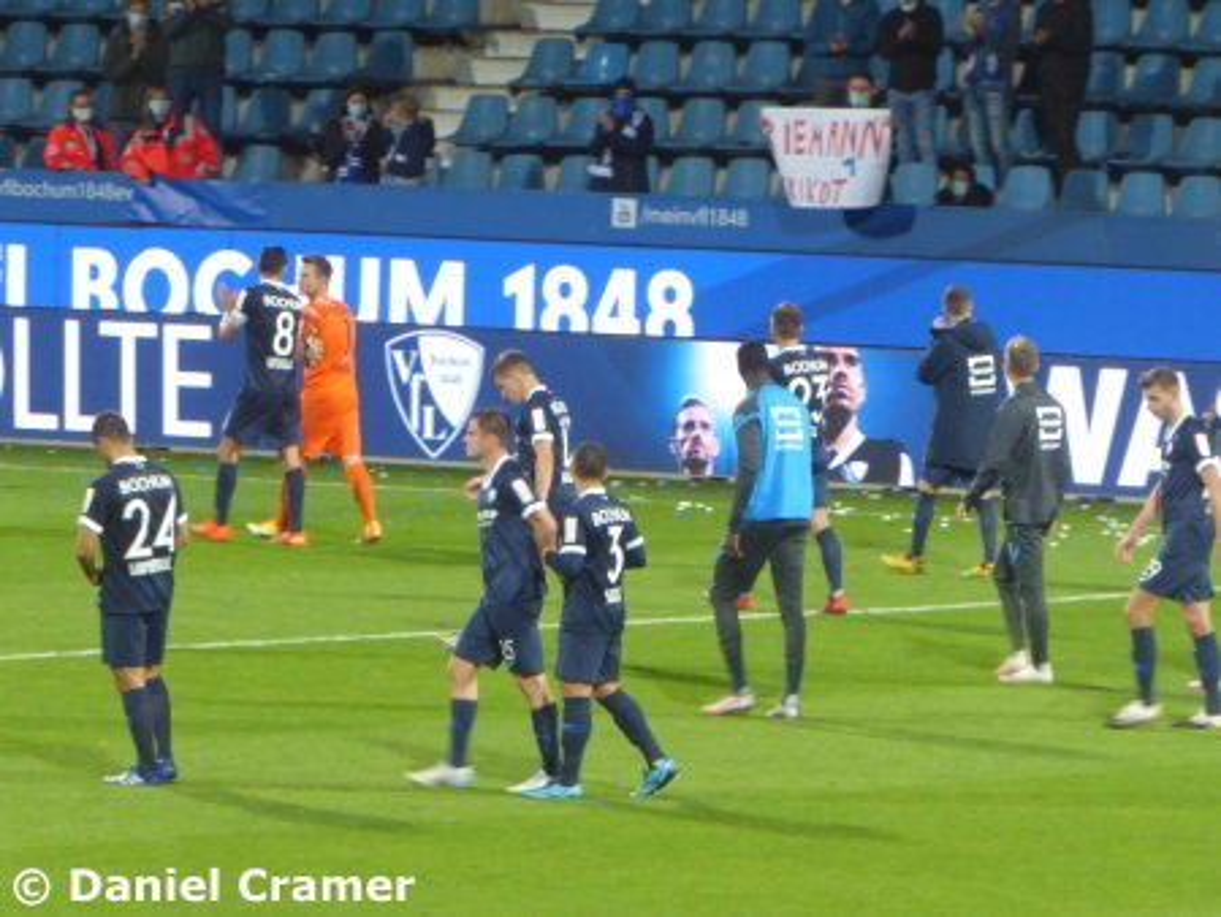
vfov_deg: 3.2
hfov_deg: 4.3
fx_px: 16411
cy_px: 458
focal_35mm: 465
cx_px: 610
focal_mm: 83.4
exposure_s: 1/40
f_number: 6
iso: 400
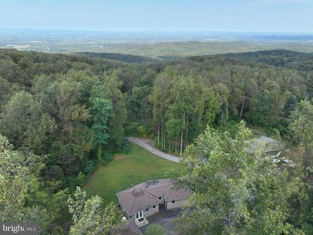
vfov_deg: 56.8
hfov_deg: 71.6
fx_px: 217
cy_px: 118
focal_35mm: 24
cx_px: 156
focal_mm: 12.29
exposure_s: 1/1600
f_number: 2.8
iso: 100
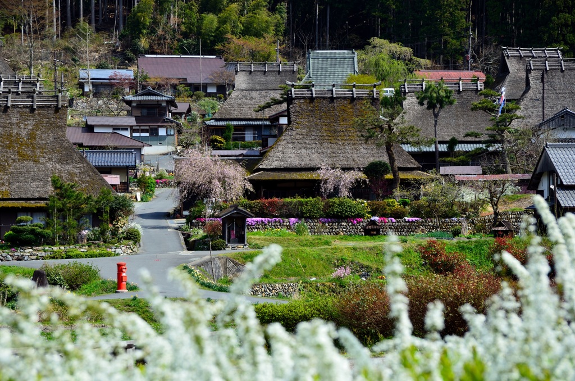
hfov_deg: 15.9
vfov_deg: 10.6
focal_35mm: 129
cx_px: 288
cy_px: 190
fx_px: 2056
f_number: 8
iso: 200
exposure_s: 1/400
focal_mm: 86
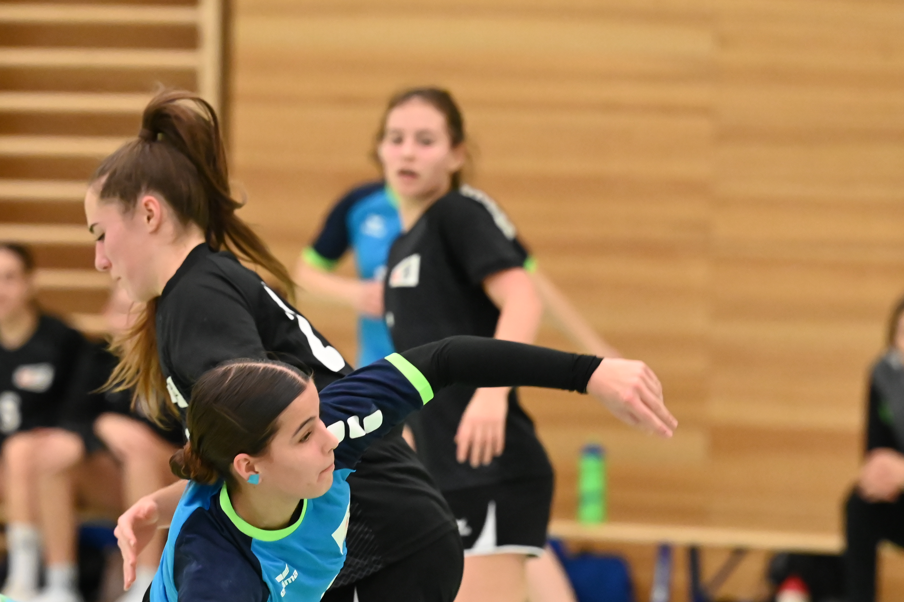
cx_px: 370
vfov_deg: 4.1
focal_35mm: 335
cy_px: 530
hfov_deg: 6.2
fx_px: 8407
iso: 8000
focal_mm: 175
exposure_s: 1/1250
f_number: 3.5
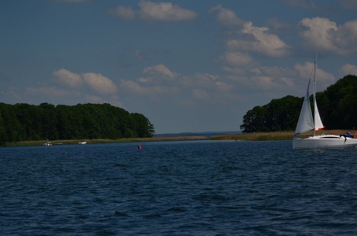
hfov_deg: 15.1
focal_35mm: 136
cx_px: 179
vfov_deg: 10.0
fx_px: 1345
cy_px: 119
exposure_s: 1/8000
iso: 250
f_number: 4.5
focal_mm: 90
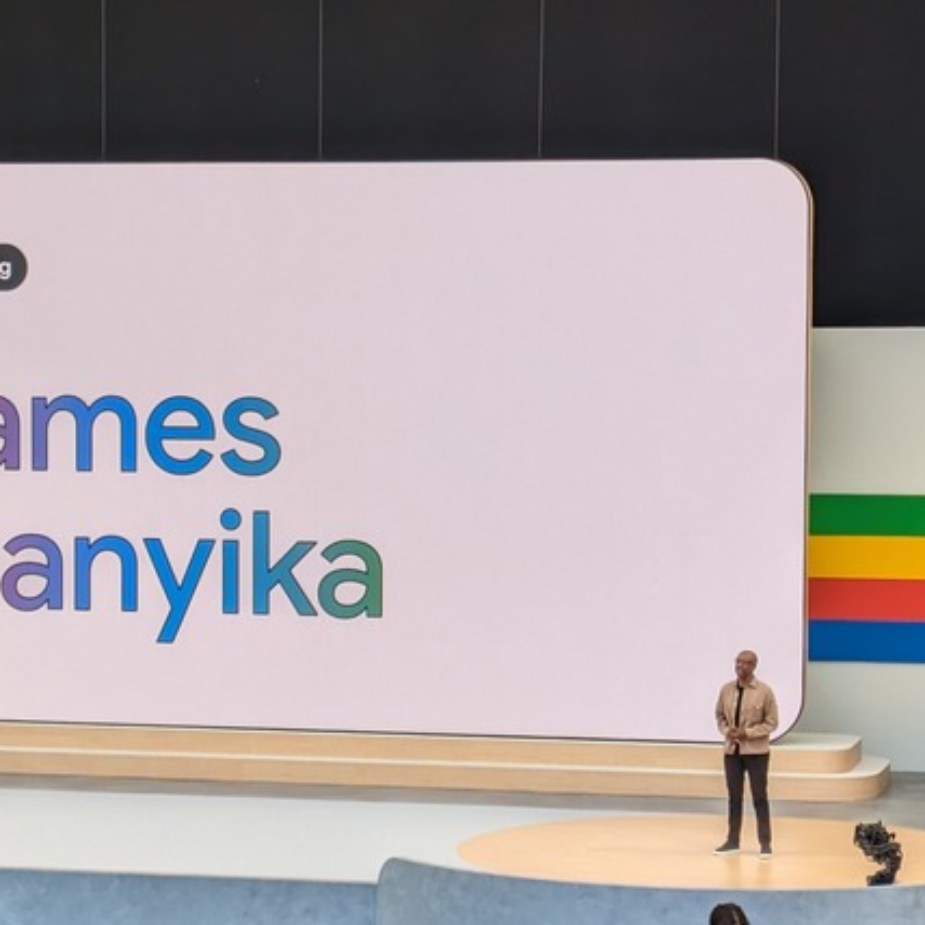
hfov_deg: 21.9
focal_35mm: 79
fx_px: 2388
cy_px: 589
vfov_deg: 21.9
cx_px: 465
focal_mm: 4.53
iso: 69
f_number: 1.7
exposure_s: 1/510
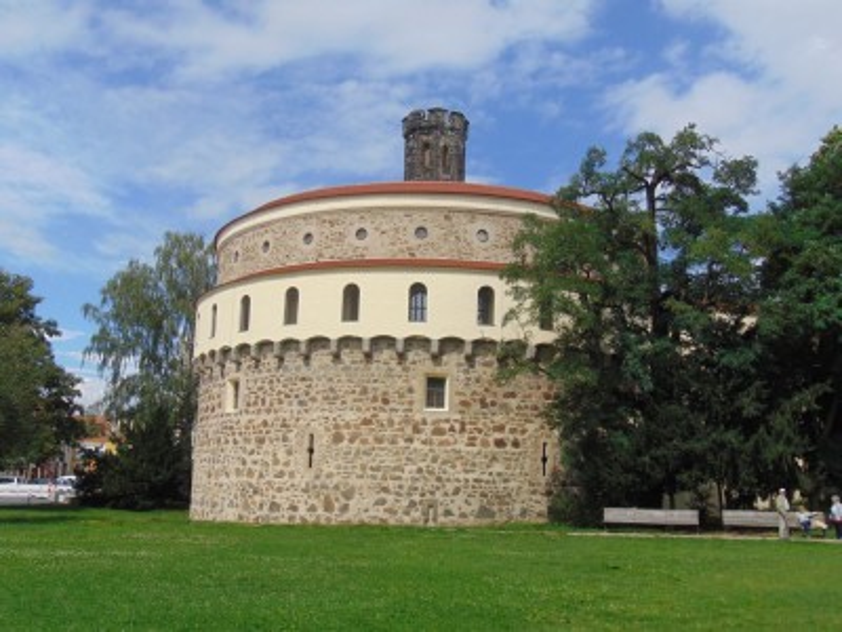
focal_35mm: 39
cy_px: 316
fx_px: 949
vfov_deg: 36.8
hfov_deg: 47.9
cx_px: 421
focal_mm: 6.9
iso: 80
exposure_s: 1/320
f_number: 8.5
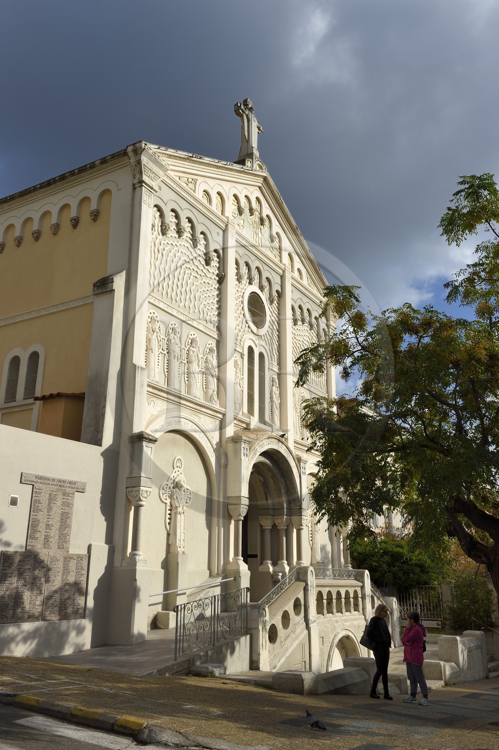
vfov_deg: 58.8
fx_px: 666
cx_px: 250
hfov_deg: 41.0
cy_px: 375
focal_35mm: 32
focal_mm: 32
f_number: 16
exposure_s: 1/250
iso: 200
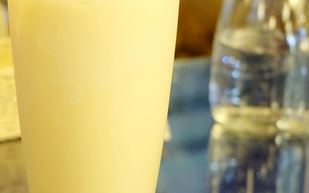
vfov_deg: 13.8
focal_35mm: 95
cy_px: 102
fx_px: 801
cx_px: 133
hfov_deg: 21.8
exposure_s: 1/30
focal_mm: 26.9
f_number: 4.5
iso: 1600
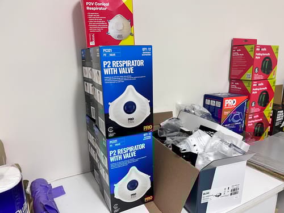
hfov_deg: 67.3
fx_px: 213
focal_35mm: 26
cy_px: 106
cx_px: 142
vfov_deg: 53.1
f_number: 1.6
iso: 125
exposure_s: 1/50
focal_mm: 5.1
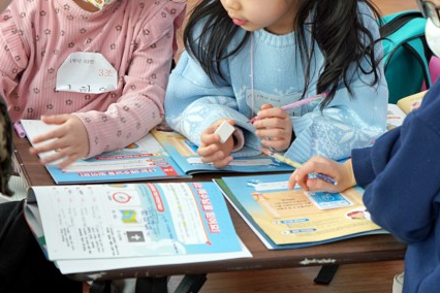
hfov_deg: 13.9
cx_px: 272
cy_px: 73
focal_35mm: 148
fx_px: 1809
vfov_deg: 9.3
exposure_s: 1/160
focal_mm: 70
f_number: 4
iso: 640
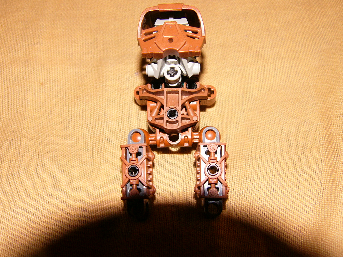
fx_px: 486
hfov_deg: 38.9
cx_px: 172
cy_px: 128
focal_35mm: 49
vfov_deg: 29.7
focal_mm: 8.2
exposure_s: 1/100
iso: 100
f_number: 2.8
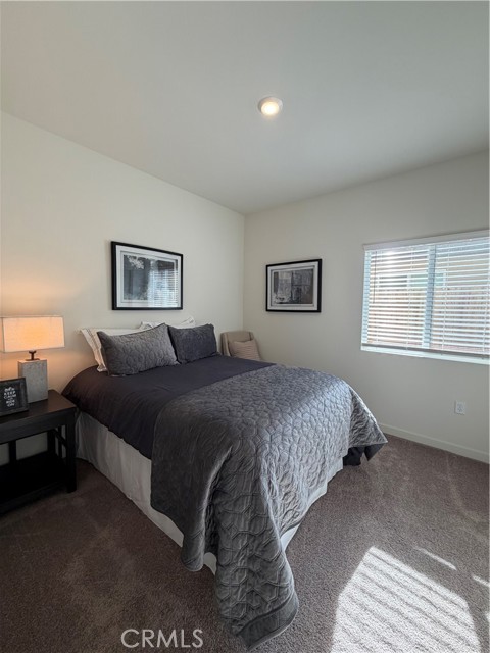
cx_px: 245
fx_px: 264
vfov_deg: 102.1
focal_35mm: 14
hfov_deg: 85.7
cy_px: 326
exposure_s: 1/120
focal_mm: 2.22
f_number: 2.2
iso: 80
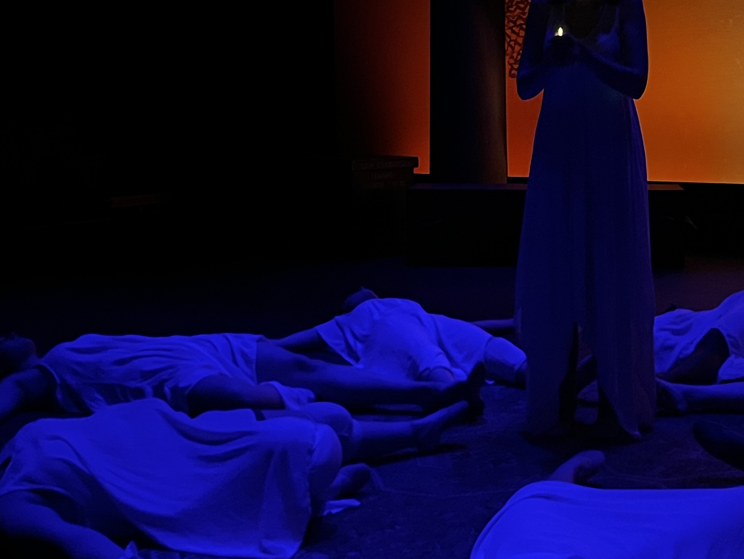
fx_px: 1376
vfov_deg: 22.8
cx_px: 552
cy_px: 188
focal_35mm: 64
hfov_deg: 29.8
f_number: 1.6
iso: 640
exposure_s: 1/31
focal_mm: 5.1
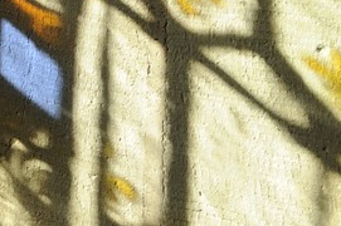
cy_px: -355
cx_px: -423
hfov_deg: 9.8
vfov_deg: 6.8
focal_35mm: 189
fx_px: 1788
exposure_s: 1/60
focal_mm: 32
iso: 200
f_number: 13
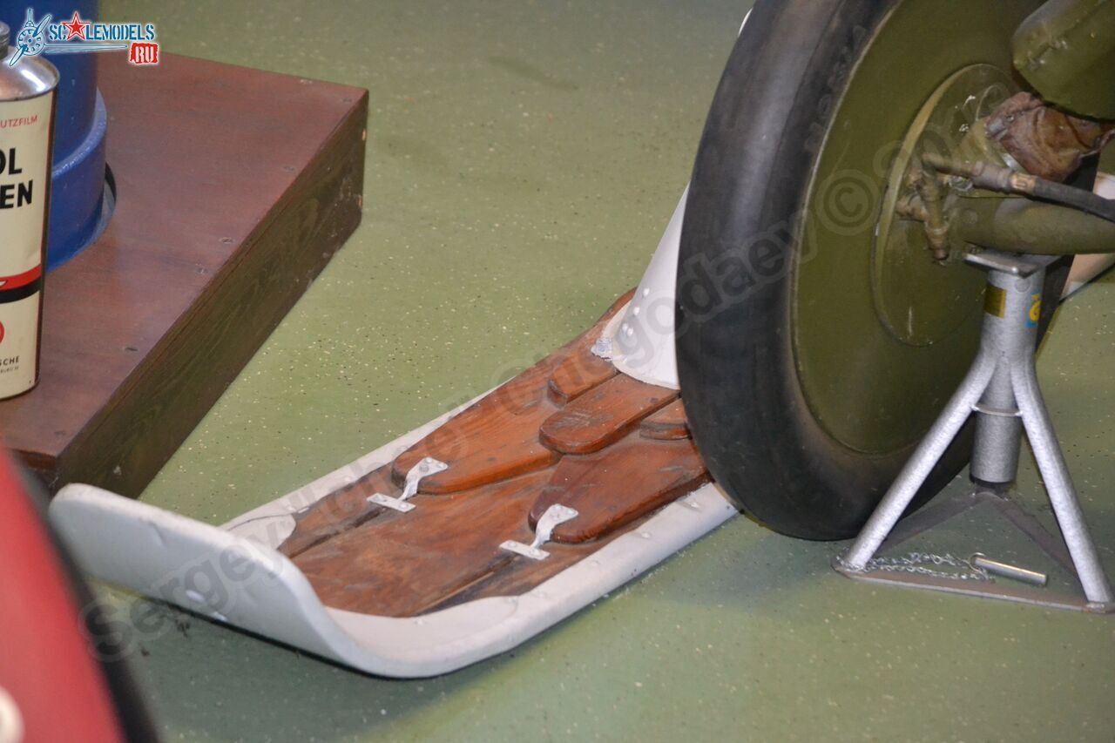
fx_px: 5388
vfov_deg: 7.9
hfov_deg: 11.8
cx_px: 558
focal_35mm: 174
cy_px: 372
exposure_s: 1/60
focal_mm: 116
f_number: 4.8
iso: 3200
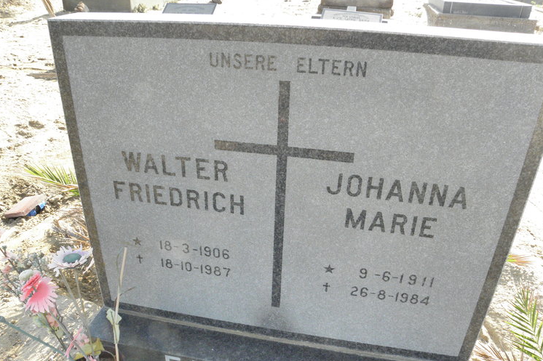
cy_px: 209
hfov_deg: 63.6
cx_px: 257
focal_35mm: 29
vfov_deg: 44.8
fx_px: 437
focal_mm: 4.6
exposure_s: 1/160
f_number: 5.6
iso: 200
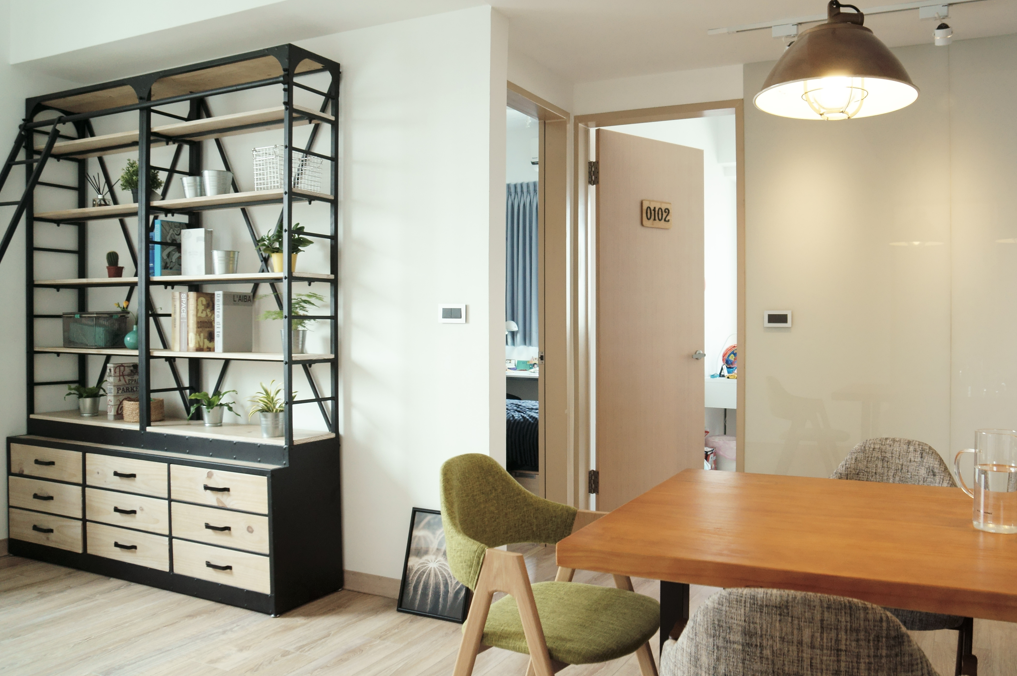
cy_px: 334
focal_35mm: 28
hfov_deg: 65.3
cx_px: 570
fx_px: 790
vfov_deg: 46.3
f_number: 4
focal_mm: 16
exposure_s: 1/200
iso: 800
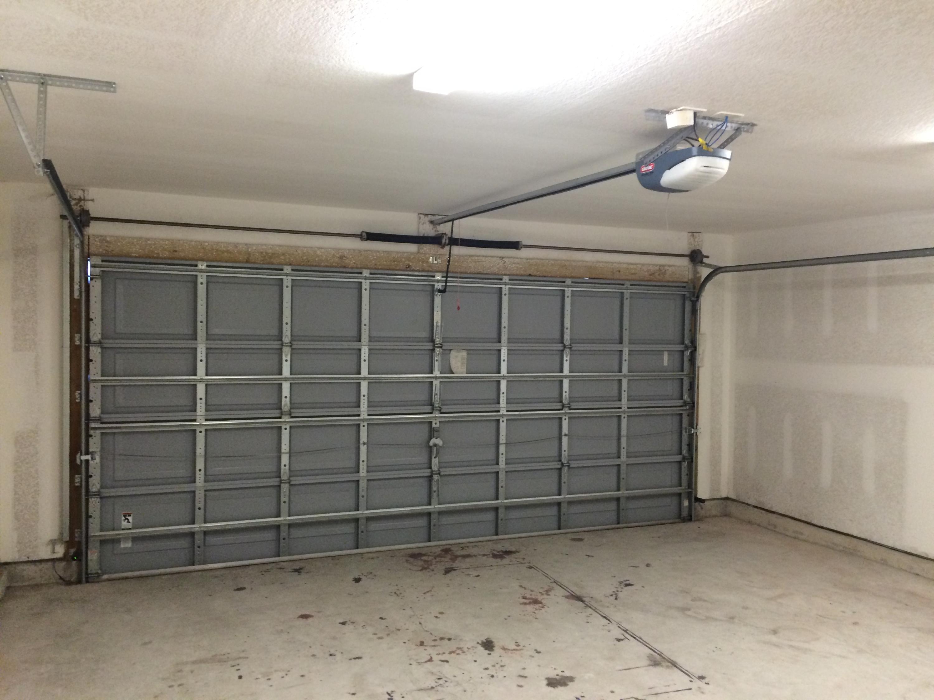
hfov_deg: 61.7
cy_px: 350
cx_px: 467
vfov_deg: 48.2
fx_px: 782
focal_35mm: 29
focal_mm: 4.15
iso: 160
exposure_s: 1/30
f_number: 2.2
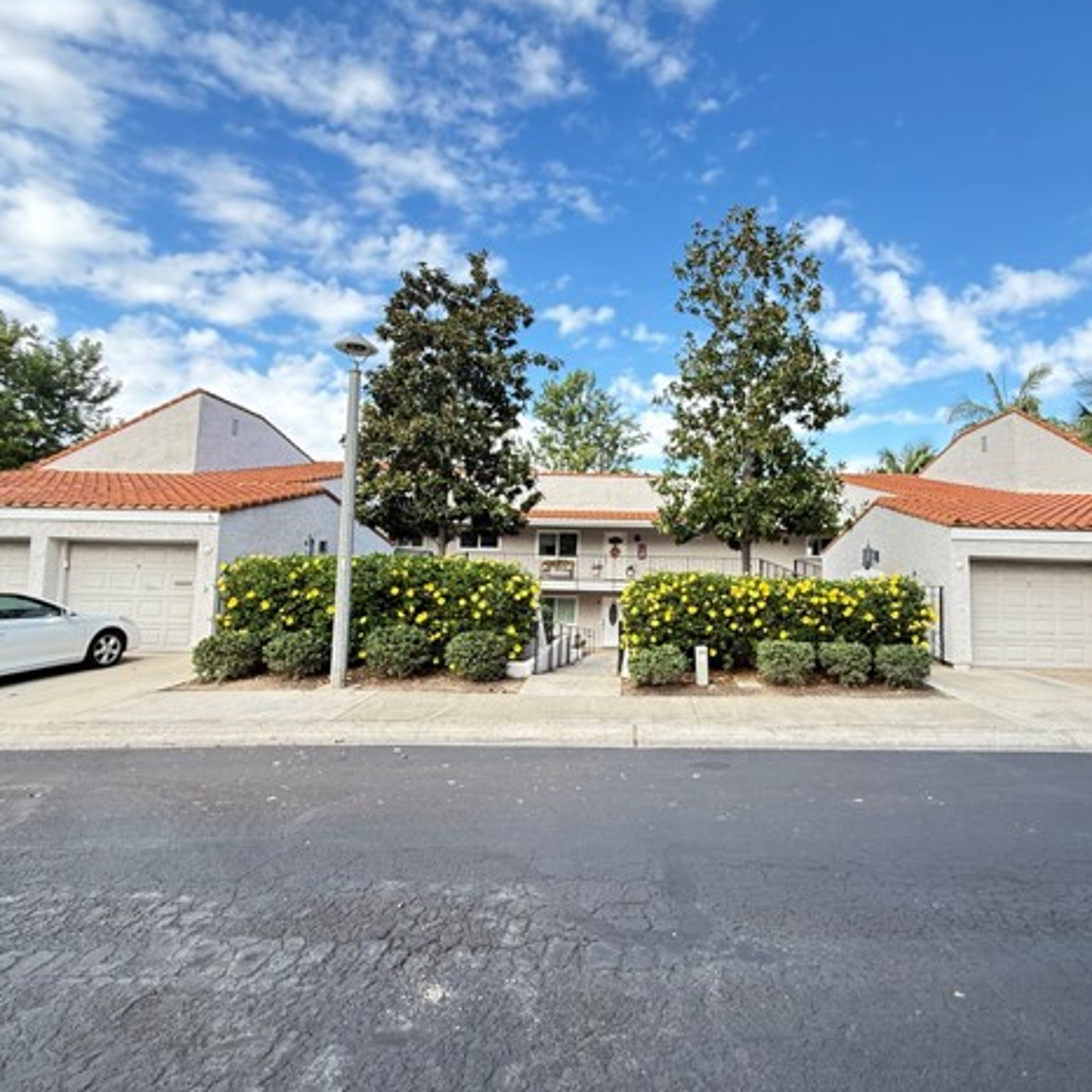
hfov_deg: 83.0
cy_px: 537
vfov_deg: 84.0
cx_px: 651
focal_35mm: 17
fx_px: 607
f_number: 2.2
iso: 64
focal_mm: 2.22
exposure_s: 1/206
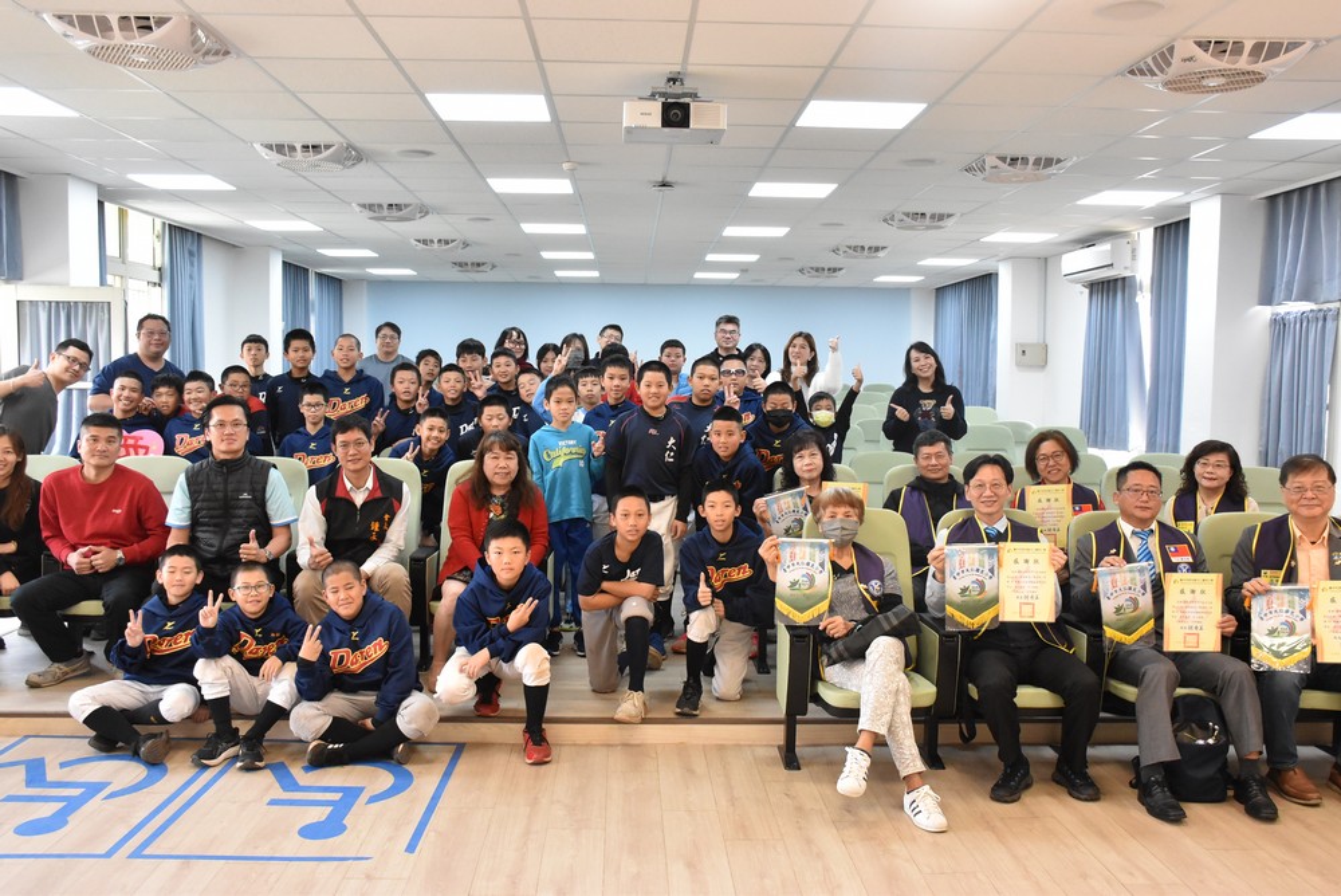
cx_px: 670
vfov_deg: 40.0
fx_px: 1230
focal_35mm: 33
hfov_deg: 57.2
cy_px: 448
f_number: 5.6
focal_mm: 22
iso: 2500
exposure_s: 1/160
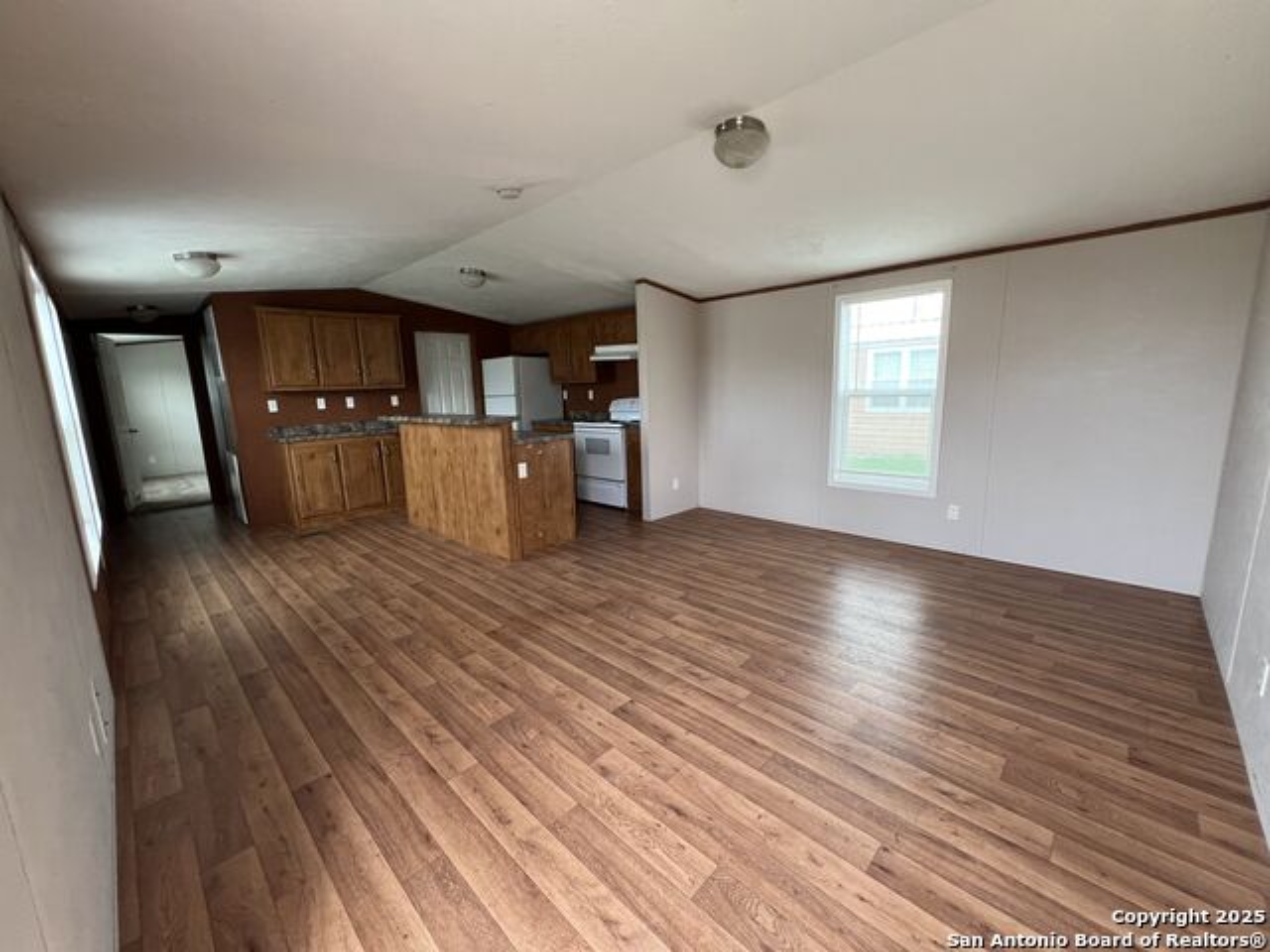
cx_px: 635
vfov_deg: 89.9
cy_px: 476
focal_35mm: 13
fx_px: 477
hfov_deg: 106.2
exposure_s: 1/99
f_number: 1.8
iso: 160
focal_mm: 1.57
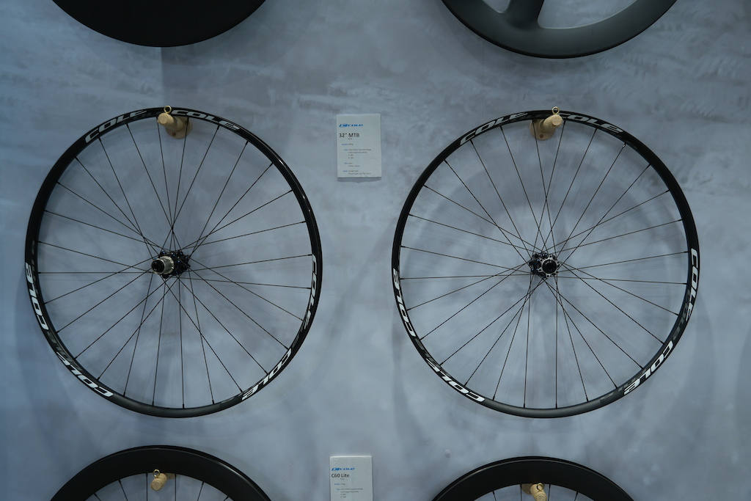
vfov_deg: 35.5
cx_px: 376
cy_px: 250
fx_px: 782
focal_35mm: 38
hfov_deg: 51.3
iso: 160
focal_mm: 25
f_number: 4.5
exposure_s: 1/40
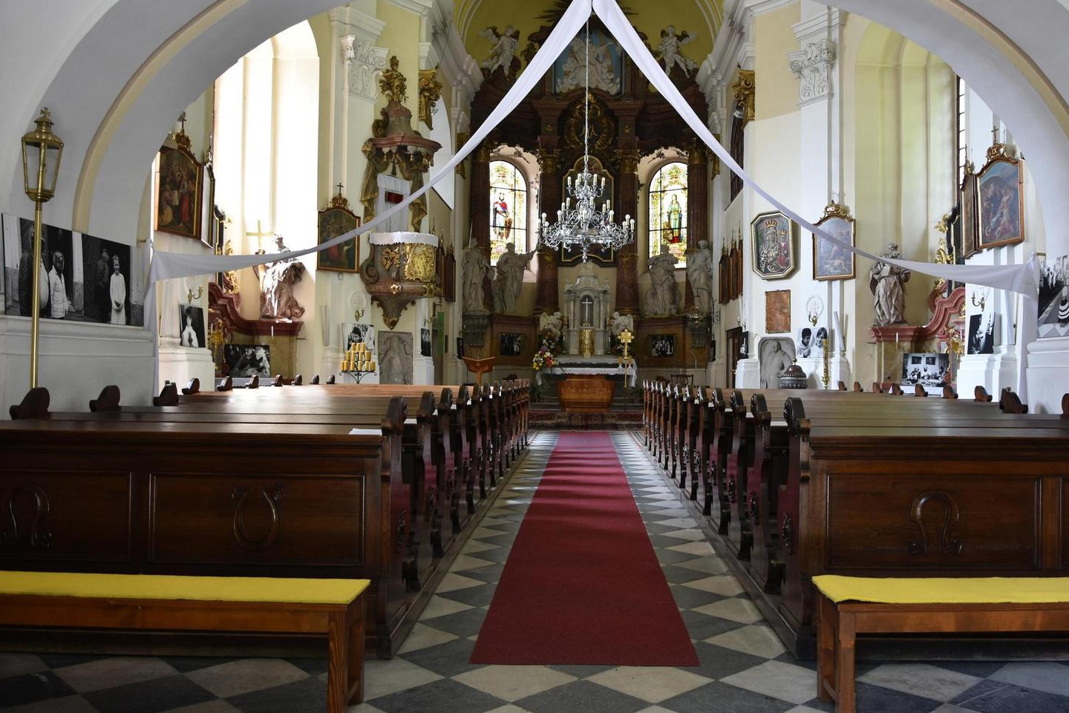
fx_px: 891
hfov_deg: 61.8
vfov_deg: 43.6
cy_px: 348
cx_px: 592
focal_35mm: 30
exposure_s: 1/15
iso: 250
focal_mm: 18
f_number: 4.5
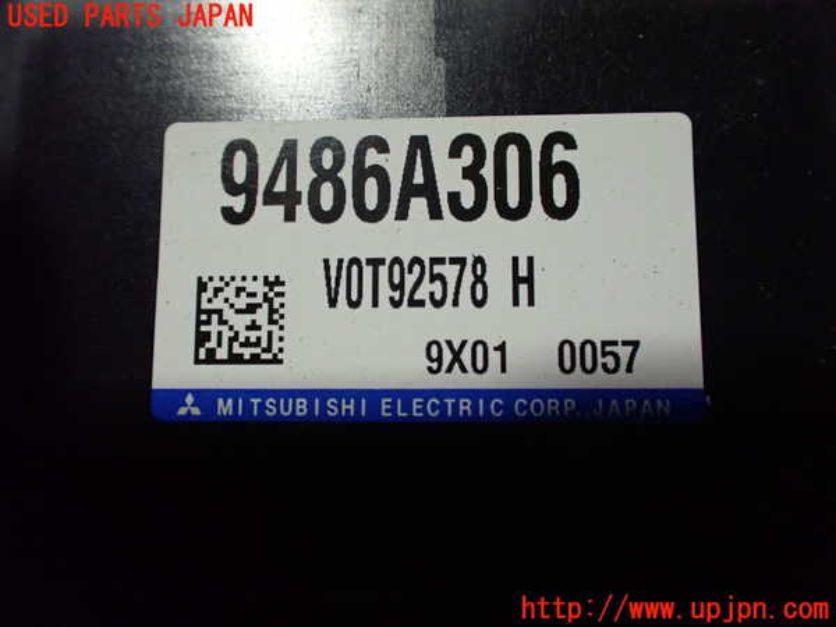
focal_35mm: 30
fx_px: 725
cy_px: 314
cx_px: 418
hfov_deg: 60.0
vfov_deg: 46.8
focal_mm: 5.4
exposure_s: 1/100
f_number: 2.3
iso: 800
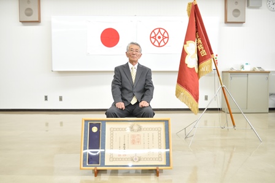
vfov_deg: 36.8
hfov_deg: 53.2
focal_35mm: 36
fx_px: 275
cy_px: 92
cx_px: 138
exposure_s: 1/80
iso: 1000
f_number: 5
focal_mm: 24
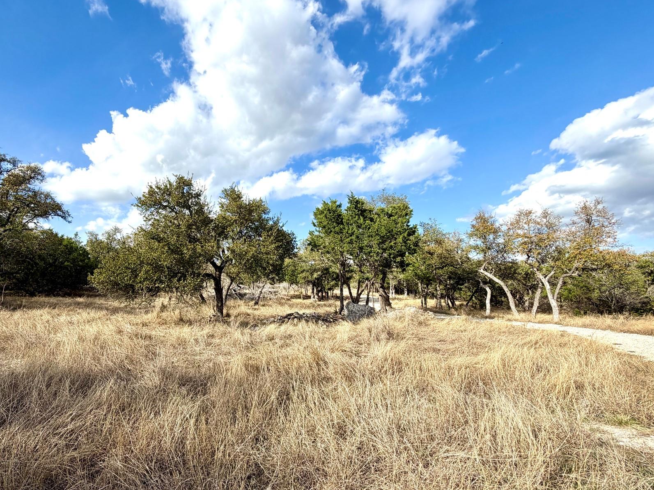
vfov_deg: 71.2
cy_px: 281
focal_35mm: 18
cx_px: 269
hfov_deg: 86.9
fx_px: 340
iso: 20
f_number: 2.2
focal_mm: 2.22
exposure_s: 1/779
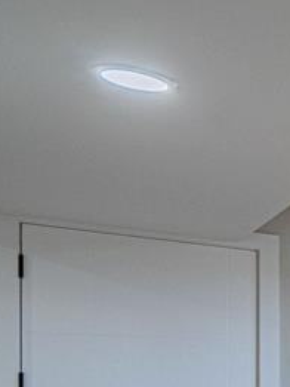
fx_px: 714
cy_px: 404
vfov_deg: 28.1
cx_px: 769
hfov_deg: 13.3
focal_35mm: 64
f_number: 4
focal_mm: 16
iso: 1250
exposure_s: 1/1250
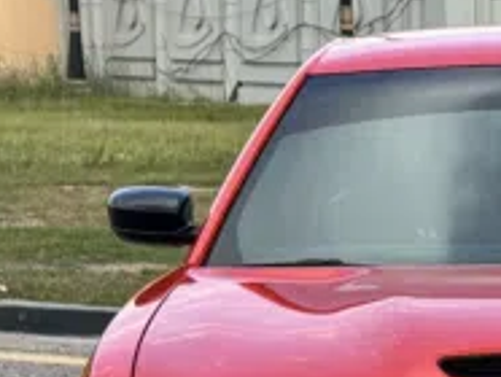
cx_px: 576
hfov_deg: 11.7
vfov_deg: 8.8
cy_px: 549
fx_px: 2391
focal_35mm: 165
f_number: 1.78
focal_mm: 6.76
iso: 64
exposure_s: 1/966
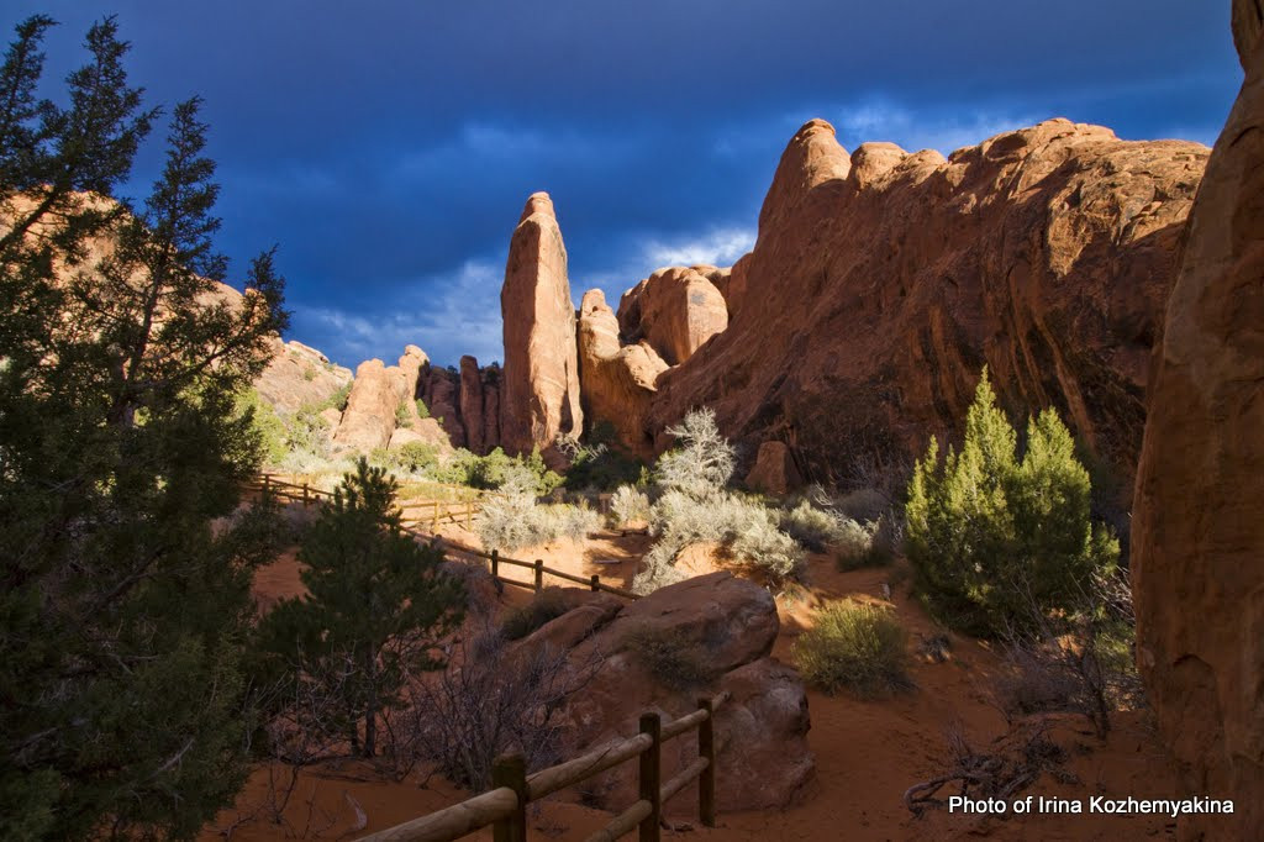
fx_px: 1053
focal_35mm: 30
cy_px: 421
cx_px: 632
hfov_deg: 61.9
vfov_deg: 43.6
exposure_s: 1/160
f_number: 9
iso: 200
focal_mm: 20
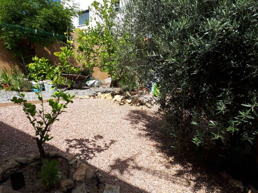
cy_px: 96
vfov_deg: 51.3
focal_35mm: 27
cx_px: 129
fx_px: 201
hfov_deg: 65.3
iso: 40
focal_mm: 3.6
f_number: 1.9
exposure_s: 1/1209
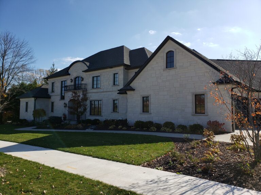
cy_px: 98
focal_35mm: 26
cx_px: 130
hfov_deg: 67.3
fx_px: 196
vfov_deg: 53.1
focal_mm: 4.3
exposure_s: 1/1626
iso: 50
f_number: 2.4
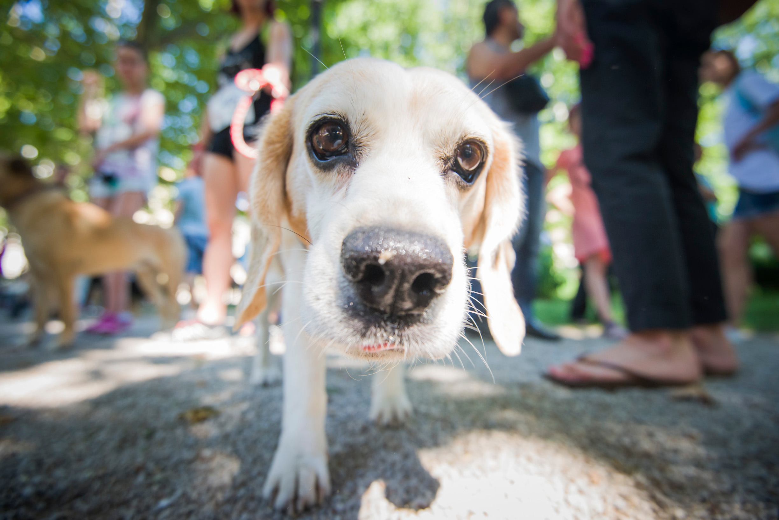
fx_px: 346
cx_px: 390
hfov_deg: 96.7
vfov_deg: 73.8
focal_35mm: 16
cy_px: 260
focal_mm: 16
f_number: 4
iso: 1000
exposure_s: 1/500
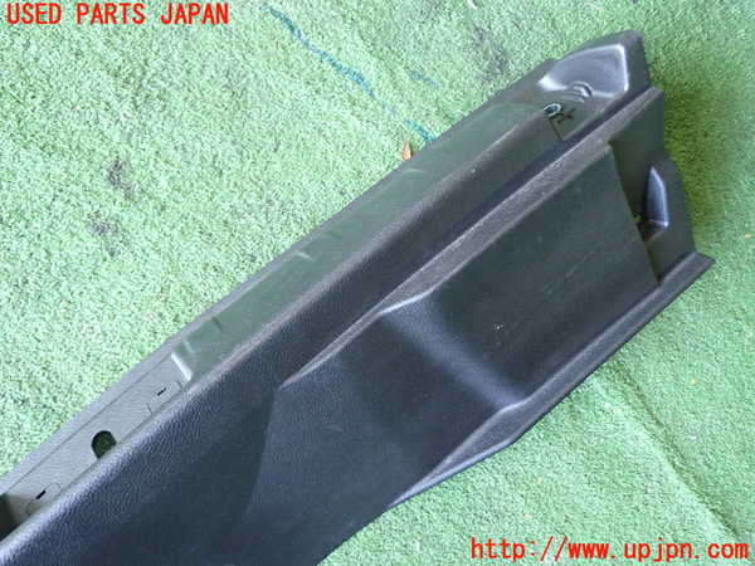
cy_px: 283
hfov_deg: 60.0
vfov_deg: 46.8
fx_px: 654
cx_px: 378
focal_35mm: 30
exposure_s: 1/30
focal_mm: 5.4
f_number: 2.3
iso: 400
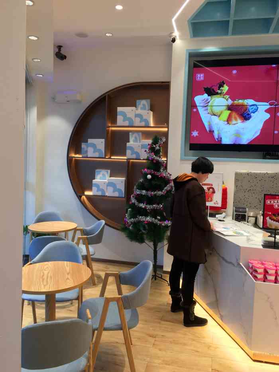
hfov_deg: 48.2
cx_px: 140
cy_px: 186
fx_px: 312
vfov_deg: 61.7
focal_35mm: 29
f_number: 2.2
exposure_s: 1/50
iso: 32
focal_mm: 4.15
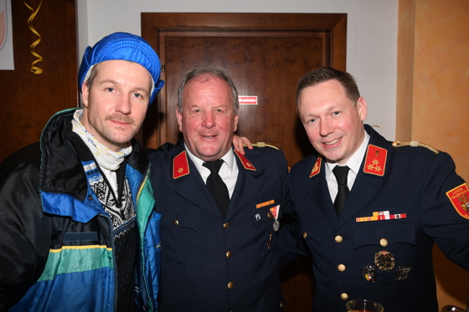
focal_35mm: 33
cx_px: 234
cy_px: 156
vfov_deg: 39.9
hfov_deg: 57.2
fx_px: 430
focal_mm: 22
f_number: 4
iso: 100
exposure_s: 1/60
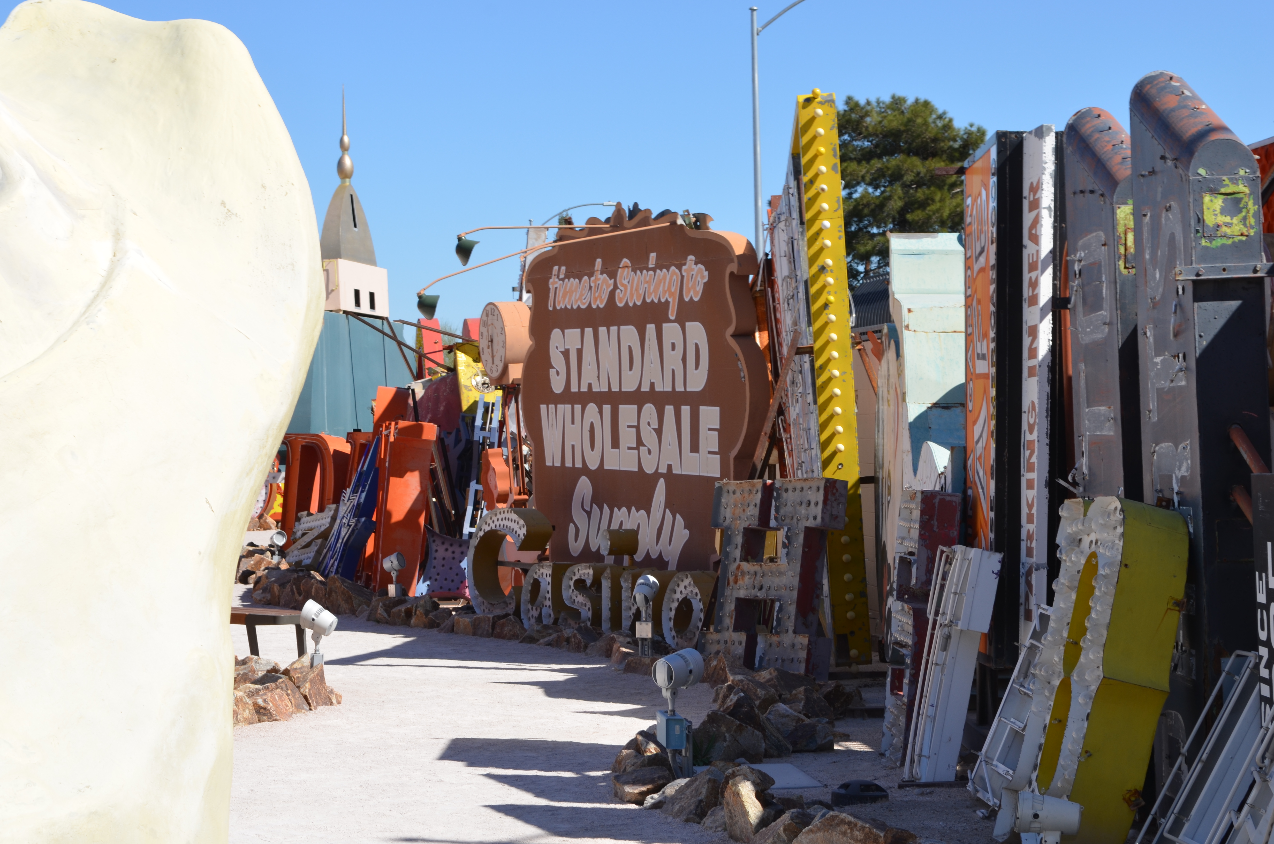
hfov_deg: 24.7
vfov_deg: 16.5
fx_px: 2914
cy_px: 422
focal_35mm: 82
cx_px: 637
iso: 100
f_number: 10
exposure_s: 1/200
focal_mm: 55
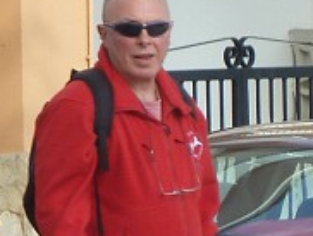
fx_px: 15645
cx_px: -53
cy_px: 264
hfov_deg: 1.1
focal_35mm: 1728
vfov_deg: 0.9
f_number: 4.9
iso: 80
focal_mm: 49.2
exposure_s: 1/125
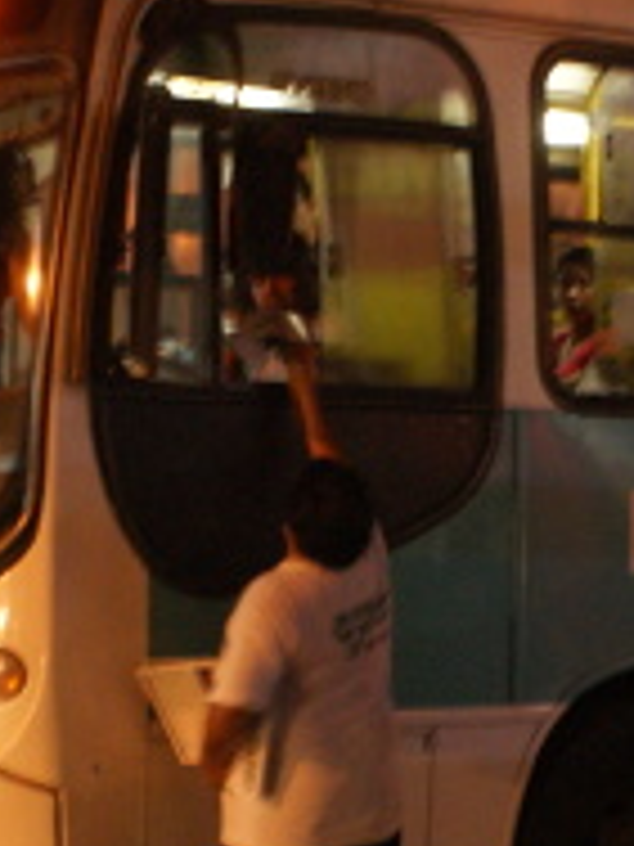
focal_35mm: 124
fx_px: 3028
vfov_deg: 15.9
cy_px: 367
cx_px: 432
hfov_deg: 11.9
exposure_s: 1/5
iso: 800
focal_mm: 26
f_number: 5.6
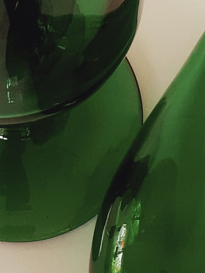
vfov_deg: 15.6
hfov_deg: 13.5
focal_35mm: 109
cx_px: 42
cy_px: -213
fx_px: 861
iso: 80
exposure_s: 1/60
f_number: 1.9
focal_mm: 3.6
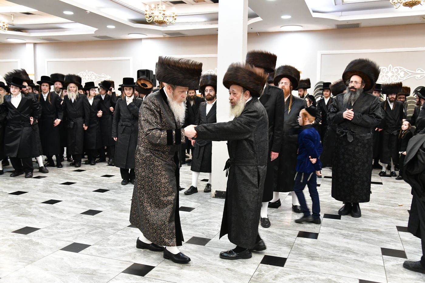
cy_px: 142
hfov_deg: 58.7
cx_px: 212
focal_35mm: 32
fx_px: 378
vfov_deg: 41.1
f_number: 5.6
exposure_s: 1/100
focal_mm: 32
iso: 2500
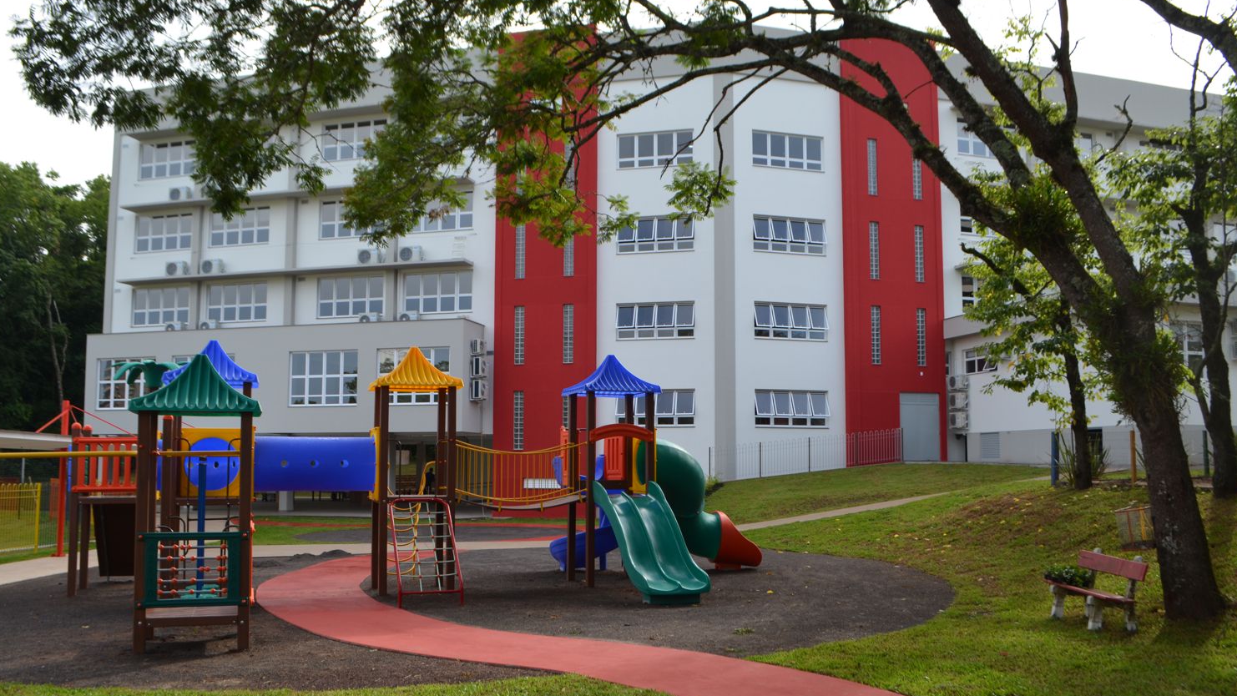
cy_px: 356
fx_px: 984
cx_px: 597
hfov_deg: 64.3
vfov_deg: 39.0
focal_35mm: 30
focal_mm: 18
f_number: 8
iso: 200
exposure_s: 1/250
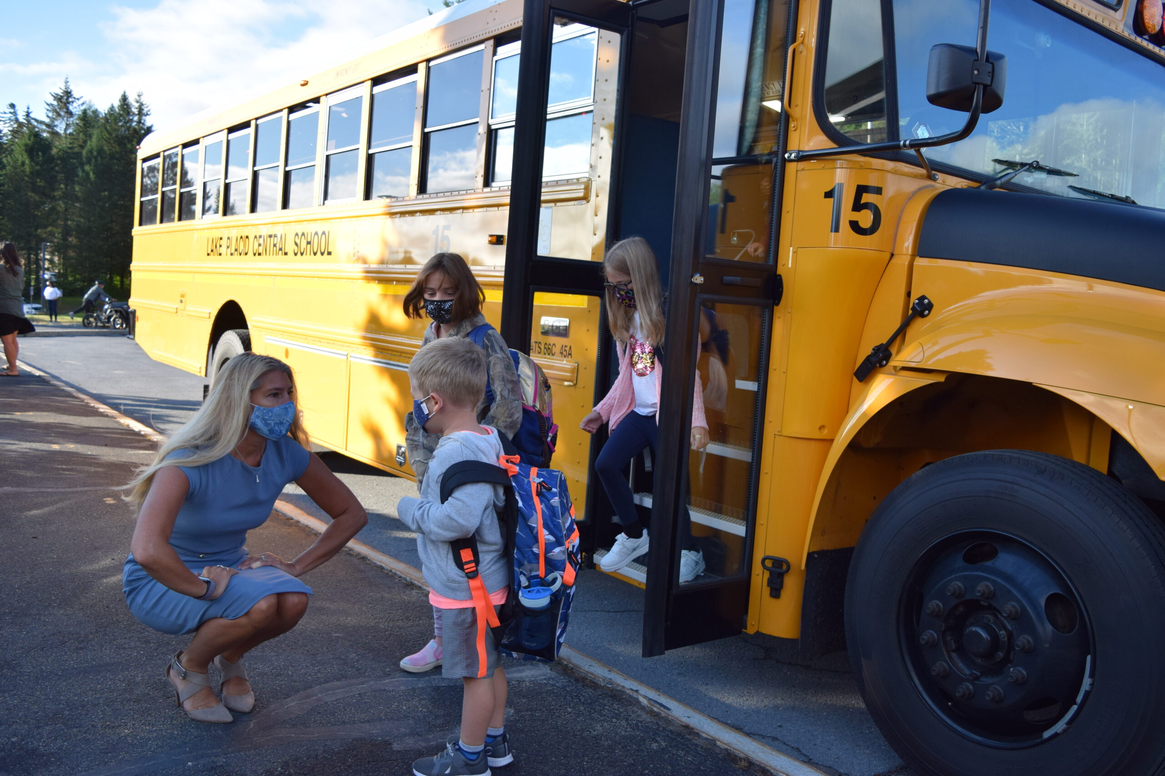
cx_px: 582
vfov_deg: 41.7
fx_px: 1019
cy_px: 388
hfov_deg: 59.5
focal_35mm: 32
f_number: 4.5
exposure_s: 1/1250
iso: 400
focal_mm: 21
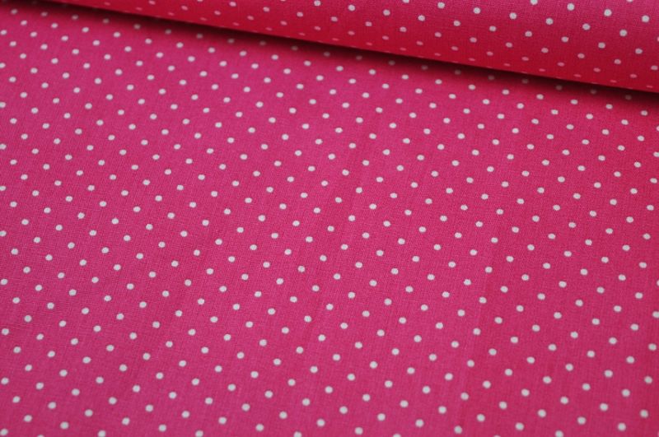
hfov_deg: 24.7
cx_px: 330
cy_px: 218
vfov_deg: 16.5
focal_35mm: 82
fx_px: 1508
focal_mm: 55
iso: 400
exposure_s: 1/80
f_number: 5.6
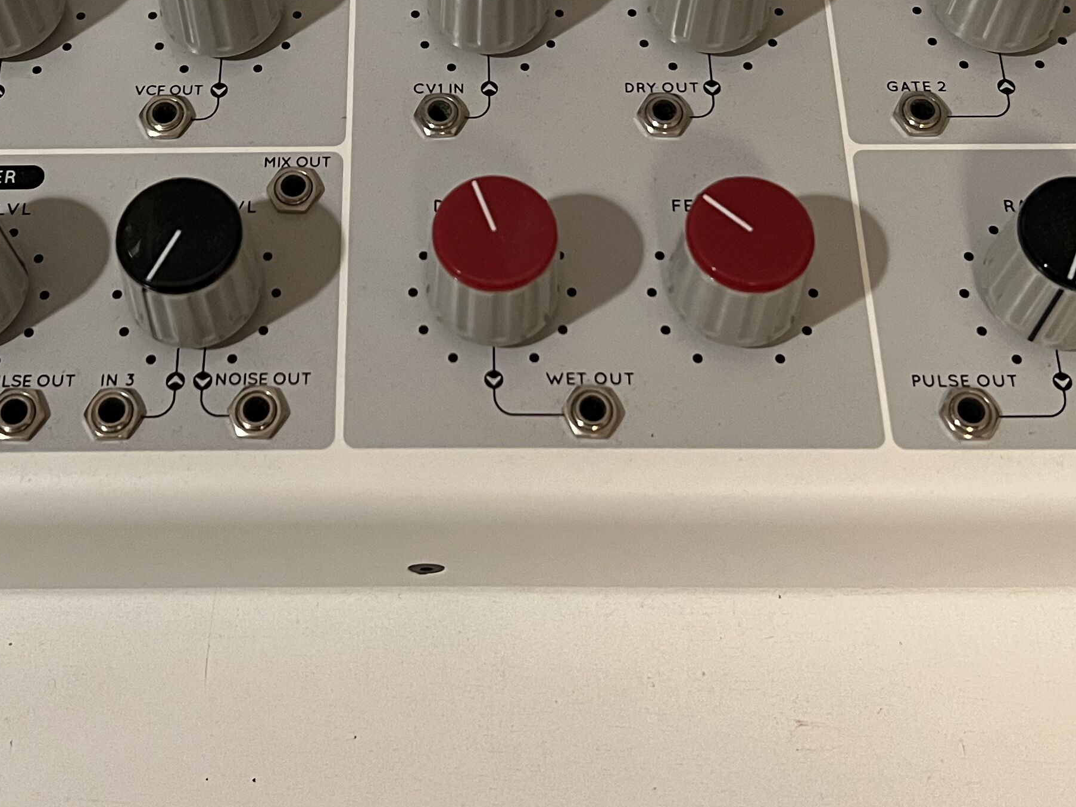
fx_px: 1803
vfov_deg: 24.2
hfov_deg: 33.1
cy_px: 15
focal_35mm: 58
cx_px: 439
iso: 400
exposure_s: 1/50
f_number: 1.5
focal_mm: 5.7
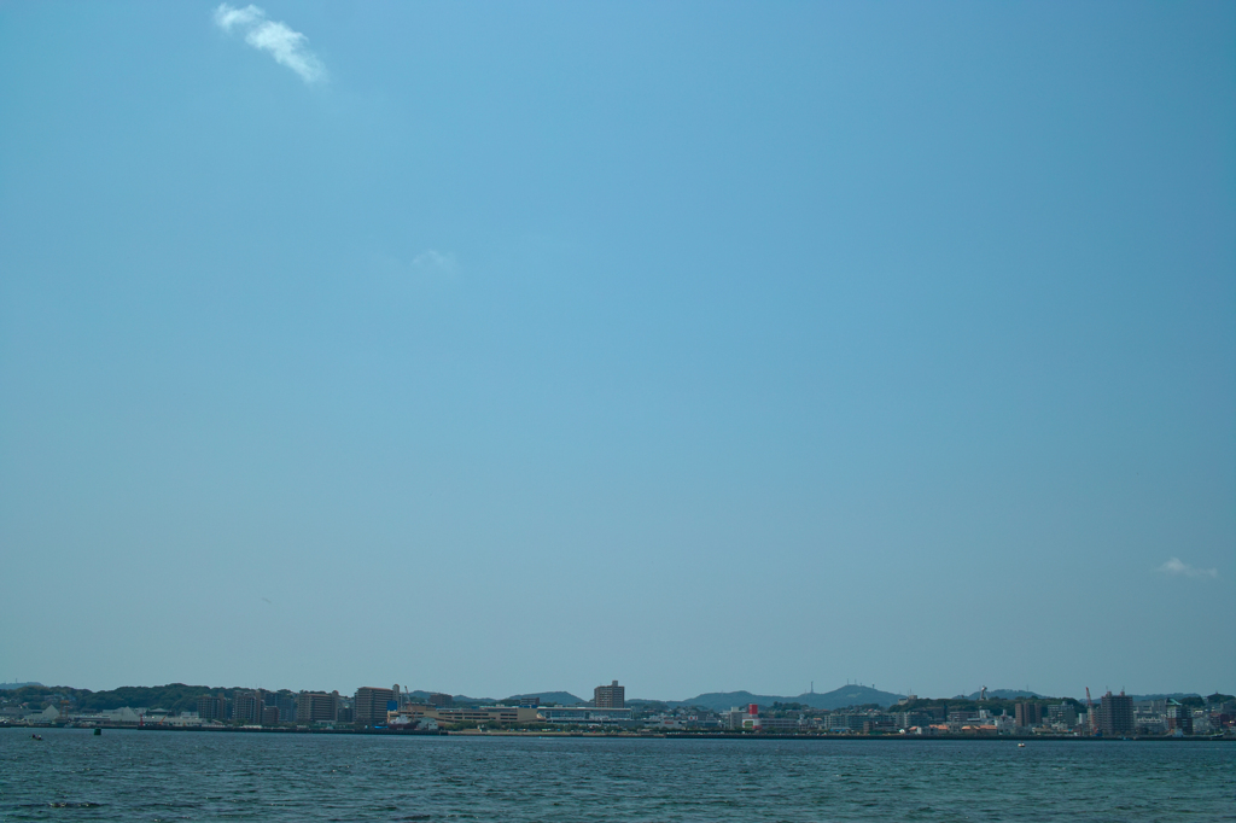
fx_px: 1407
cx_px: 618
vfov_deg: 32.6
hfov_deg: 47.4
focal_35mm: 41
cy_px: 412
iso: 50
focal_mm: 24.2
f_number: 8
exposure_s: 1/200
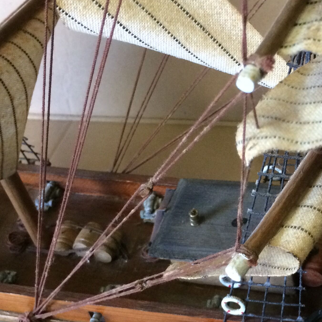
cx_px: 271
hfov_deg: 27.0
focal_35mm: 62
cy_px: 197
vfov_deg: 27.6
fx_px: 652
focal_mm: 4.15
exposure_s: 1/33
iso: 320
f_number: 2.2
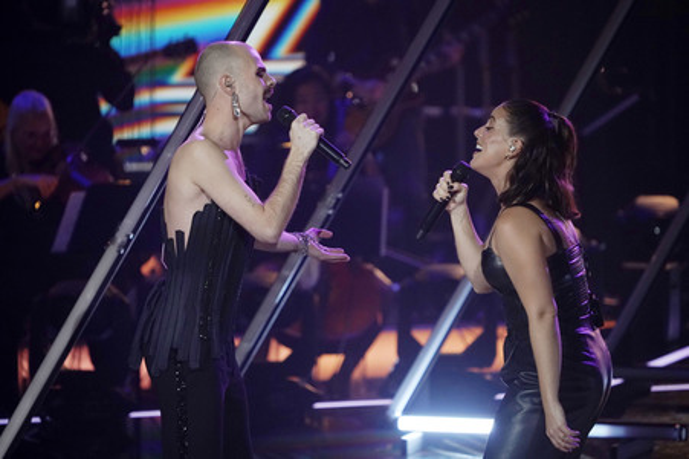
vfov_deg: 3.0
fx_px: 8644
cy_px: 230
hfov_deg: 4.6
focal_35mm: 452
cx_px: 344
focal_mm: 452
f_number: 6.3
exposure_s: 1/320
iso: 4000
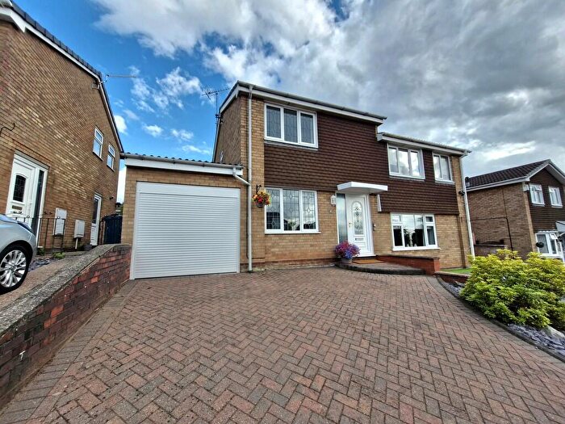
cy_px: 212
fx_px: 212
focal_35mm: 13
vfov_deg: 89.9
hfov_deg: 106.2
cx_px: 282
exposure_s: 1/909
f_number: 2.2
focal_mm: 1.74
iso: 50
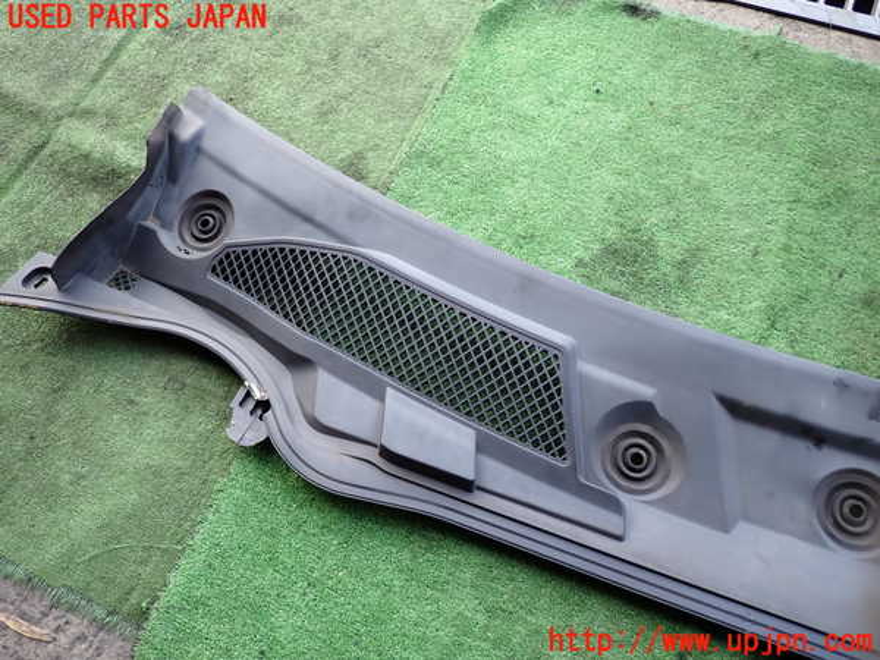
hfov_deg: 69.4
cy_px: 330
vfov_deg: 54.9
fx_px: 636
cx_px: 440
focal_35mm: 25
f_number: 2
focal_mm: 4.5
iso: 100
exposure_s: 1/160
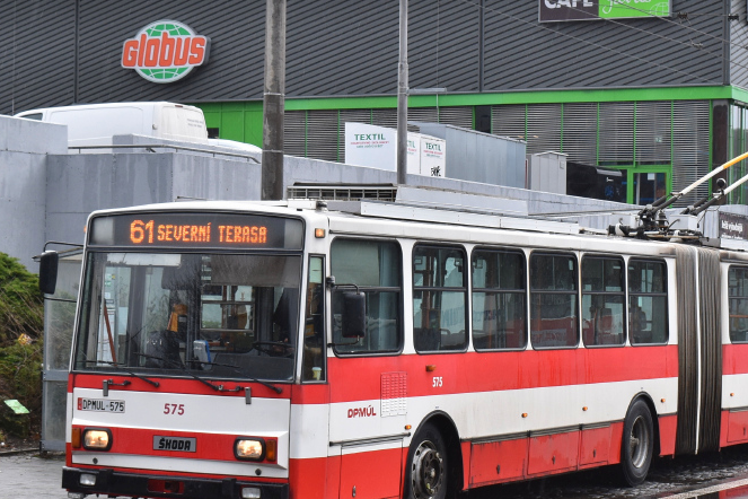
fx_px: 2078
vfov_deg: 13.7
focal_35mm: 100
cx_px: 437
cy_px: 259
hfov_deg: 20.4
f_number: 8
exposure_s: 1/200
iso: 320
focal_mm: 34
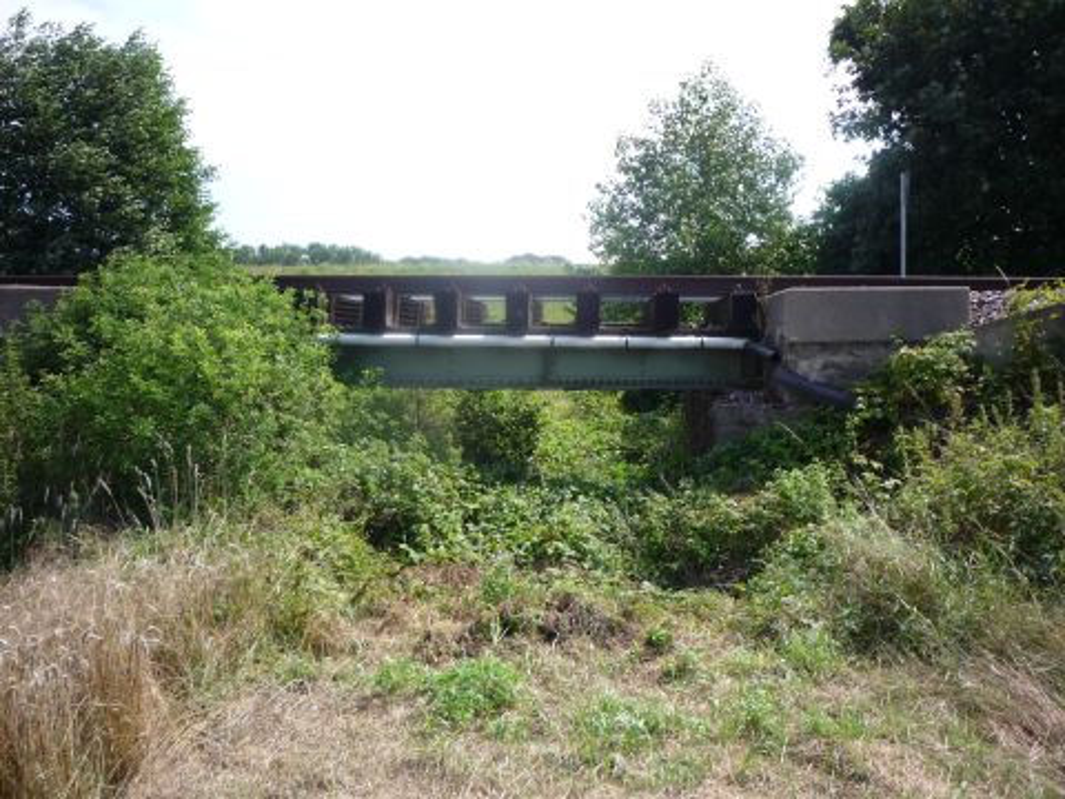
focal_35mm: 32
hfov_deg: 56.8
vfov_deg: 44.2
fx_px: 985
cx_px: 532
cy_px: 400
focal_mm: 5.2
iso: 100
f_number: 4
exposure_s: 1/400
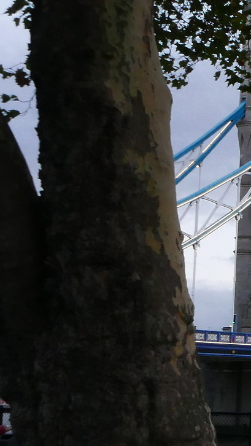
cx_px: 548
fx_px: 1065
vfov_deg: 23.6
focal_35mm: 90
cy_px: 268
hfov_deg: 11.6
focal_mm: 11.7
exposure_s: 1/30
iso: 800
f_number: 8
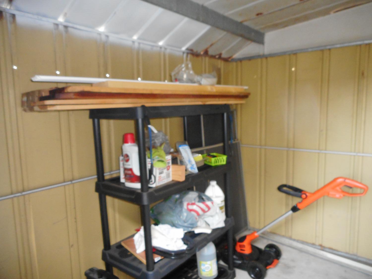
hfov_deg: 69.4
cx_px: 186
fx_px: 269
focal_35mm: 25
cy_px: 140
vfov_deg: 54.9
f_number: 3.7
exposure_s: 1/25
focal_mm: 4.5
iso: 400
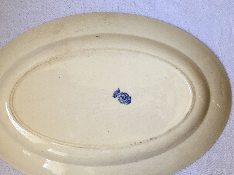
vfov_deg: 41.7
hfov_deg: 53.8
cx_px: 102
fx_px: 230
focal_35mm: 34
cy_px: 99
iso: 80
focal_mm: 4.15
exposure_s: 1/33
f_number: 2.2
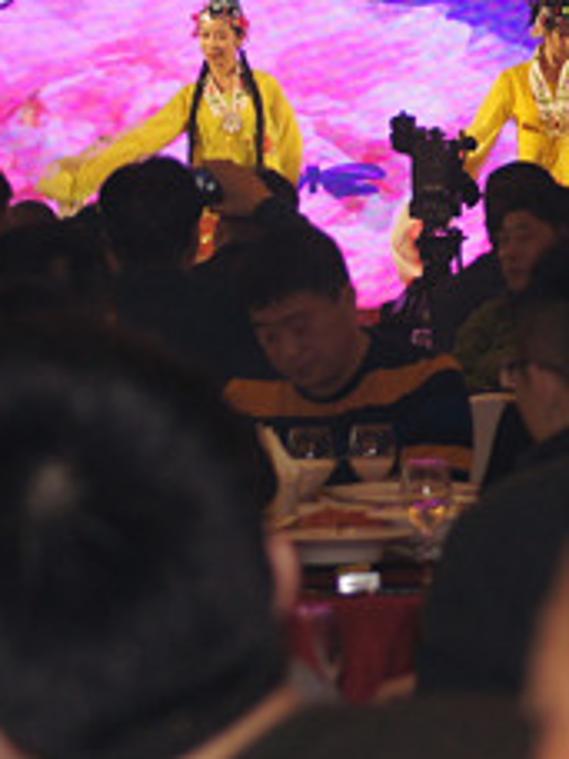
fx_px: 6086
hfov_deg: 5.3
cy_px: 37
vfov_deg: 7.1
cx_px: 755
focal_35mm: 278
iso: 100
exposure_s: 1/100
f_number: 4.5
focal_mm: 55
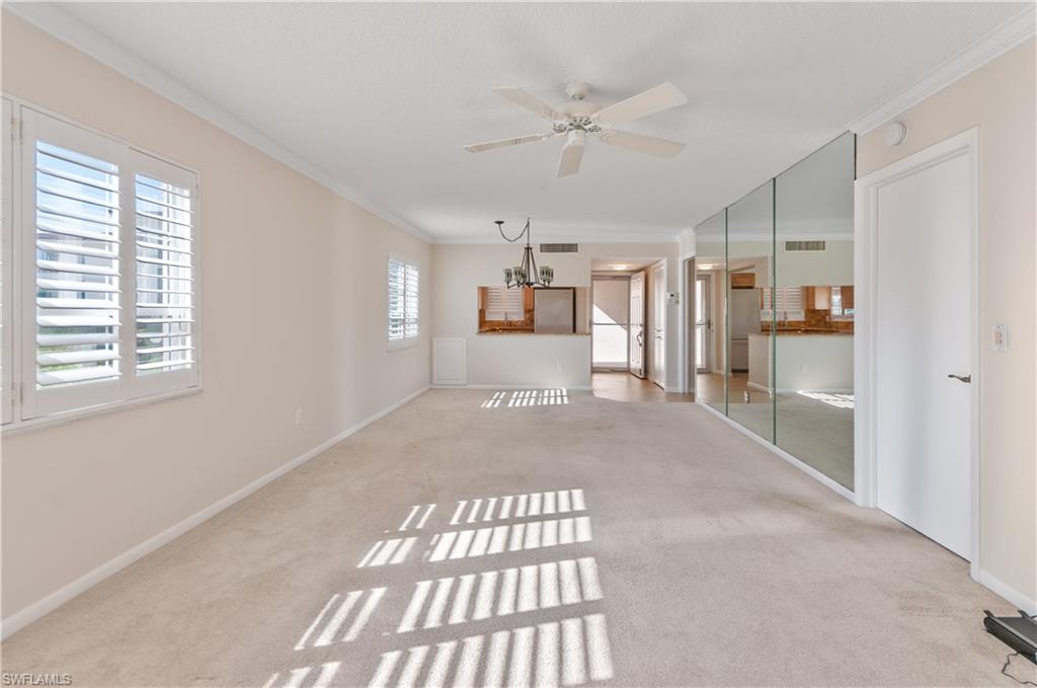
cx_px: 518
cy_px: 344
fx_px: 431
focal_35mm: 15
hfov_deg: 100.5
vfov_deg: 77.1
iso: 200
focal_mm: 10
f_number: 8
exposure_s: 1/40
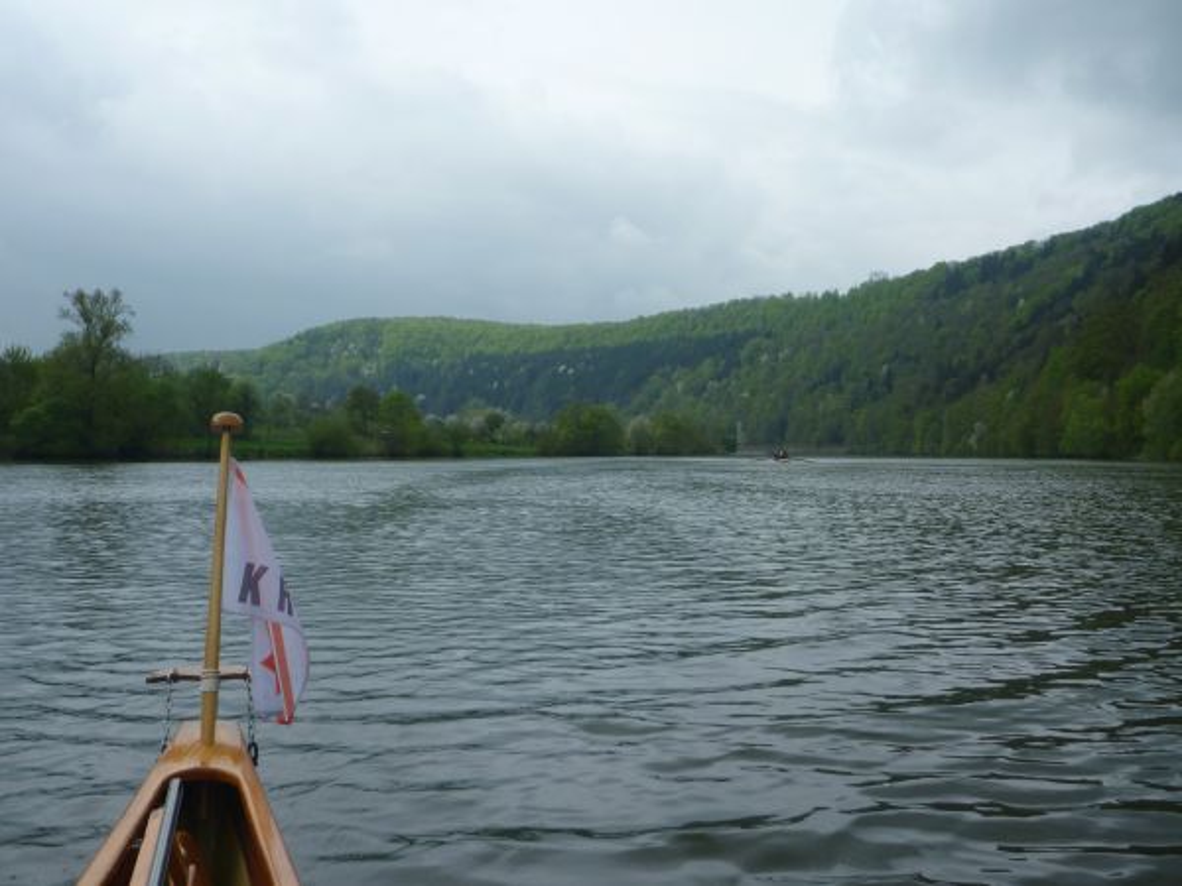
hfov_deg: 51.4
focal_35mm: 36
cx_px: 591
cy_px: 443
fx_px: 1229
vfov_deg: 39.7
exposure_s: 1/640
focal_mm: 6.4
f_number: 3.9
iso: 80
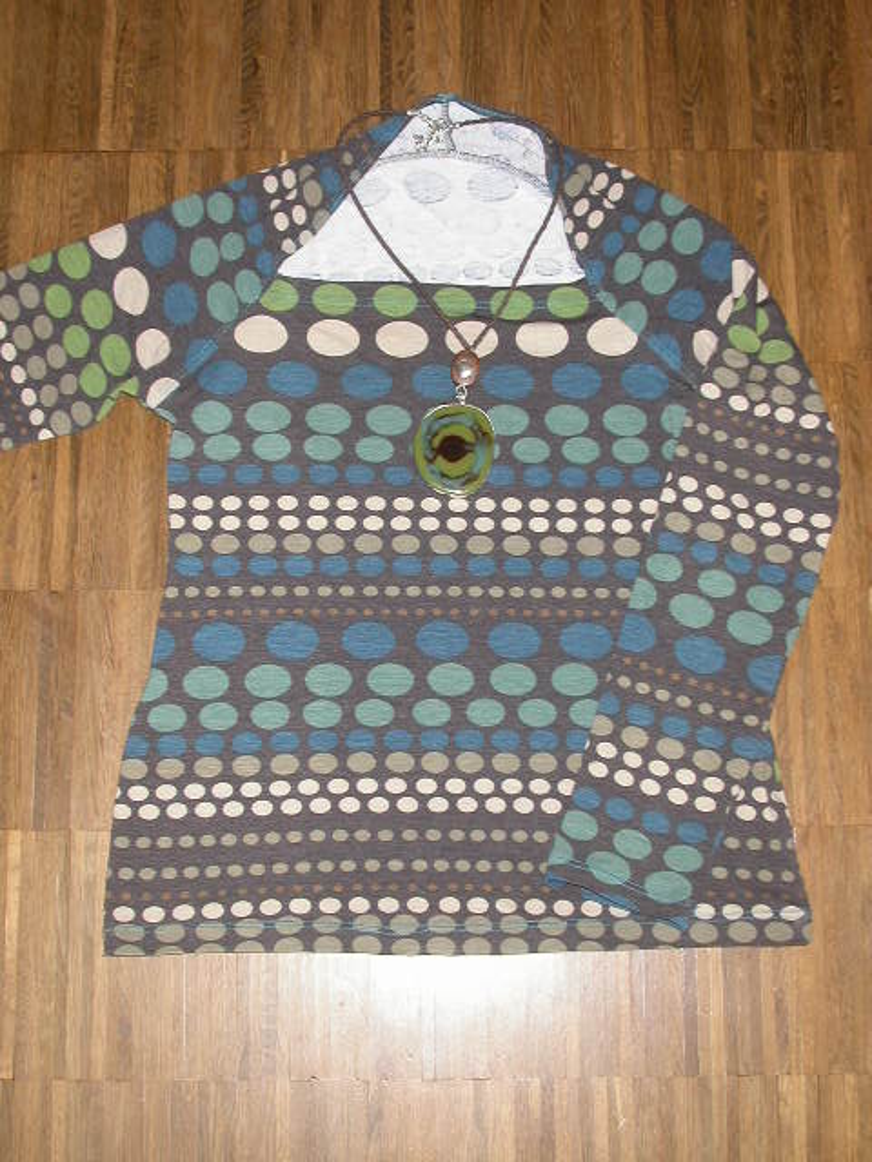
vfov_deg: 38.2
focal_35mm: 50
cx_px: 436
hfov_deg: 29.1
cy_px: 581
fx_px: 1679
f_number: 2.9
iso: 100
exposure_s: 1/60
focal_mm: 10.4
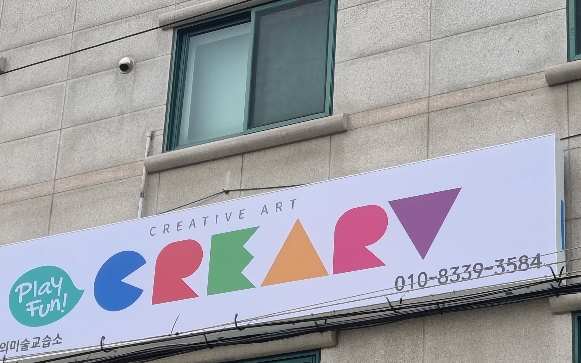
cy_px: 321
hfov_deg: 36.3
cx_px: 306
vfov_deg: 22.6
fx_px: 887
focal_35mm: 56
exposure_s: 1/460
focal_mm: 5.4
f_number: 1.8
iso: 50
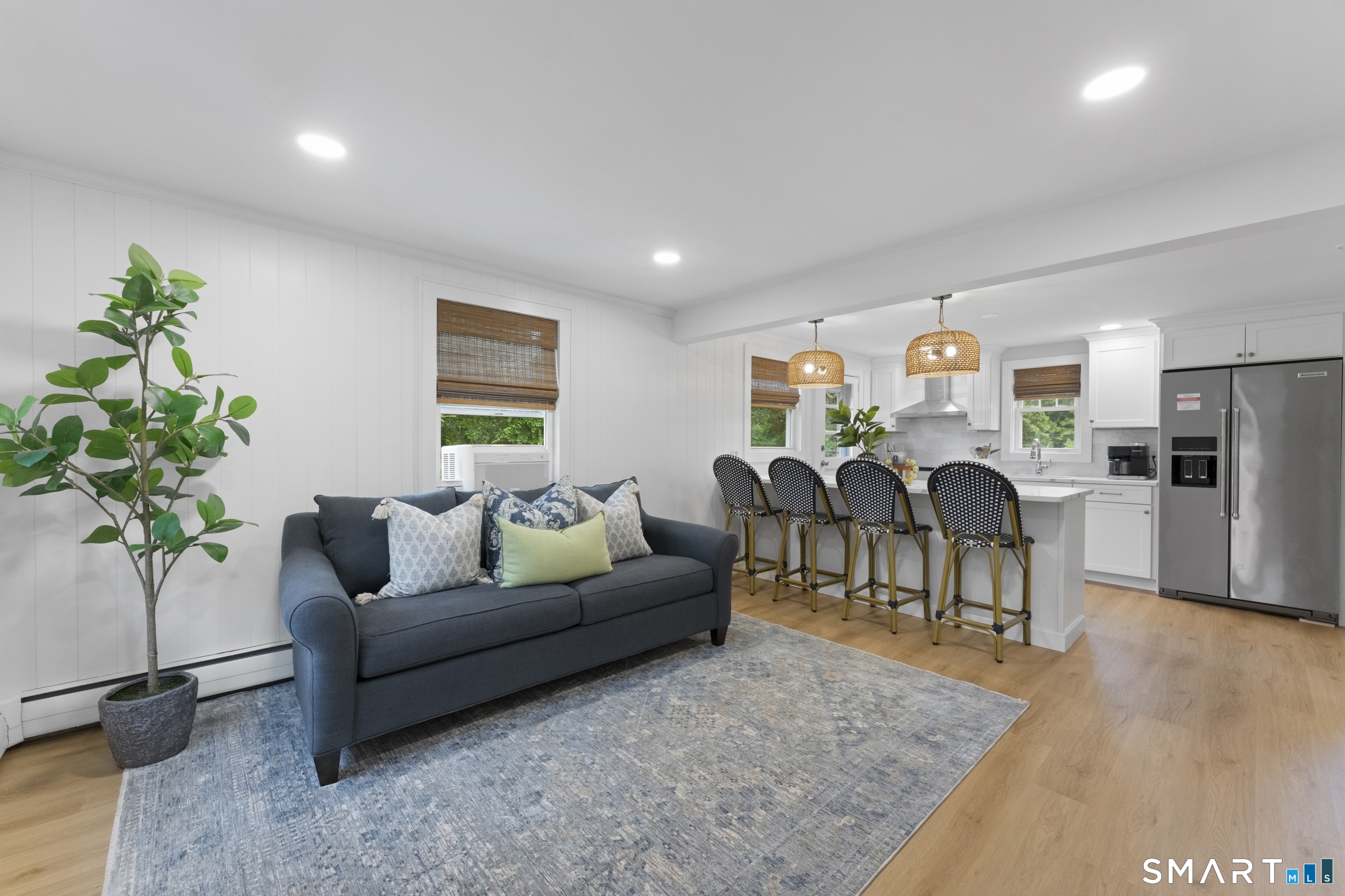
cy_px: 448
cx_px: 672
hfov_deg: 104.3
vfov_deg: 81.2
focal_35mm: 14
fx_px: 523
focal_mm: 14
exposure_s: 1/25
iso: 2500
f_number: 10
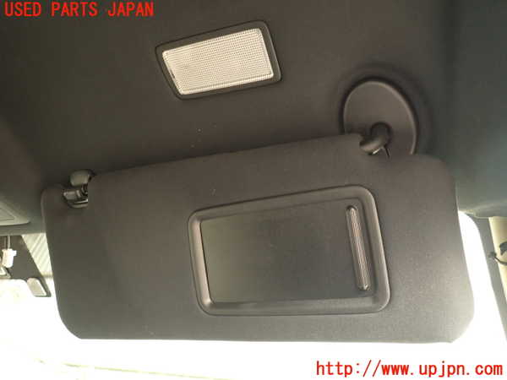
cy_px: 190
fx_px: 366
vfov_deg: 54.9
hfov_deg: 69.4
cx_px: 254
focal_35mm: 25
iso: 250
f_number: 2
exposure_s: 1/30
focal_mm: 4.5
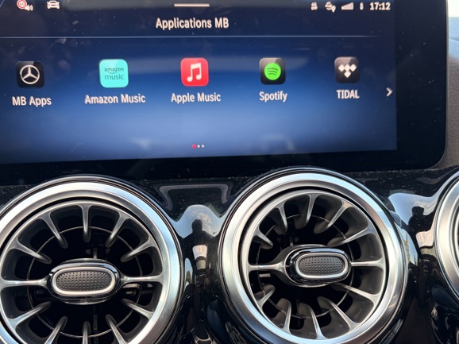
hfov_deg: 51.3
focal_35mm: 36
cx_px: 250
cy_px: 208
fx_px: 477
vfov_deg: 39.4
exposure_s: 1/122
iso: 125
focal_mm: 5.96
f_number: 1.6
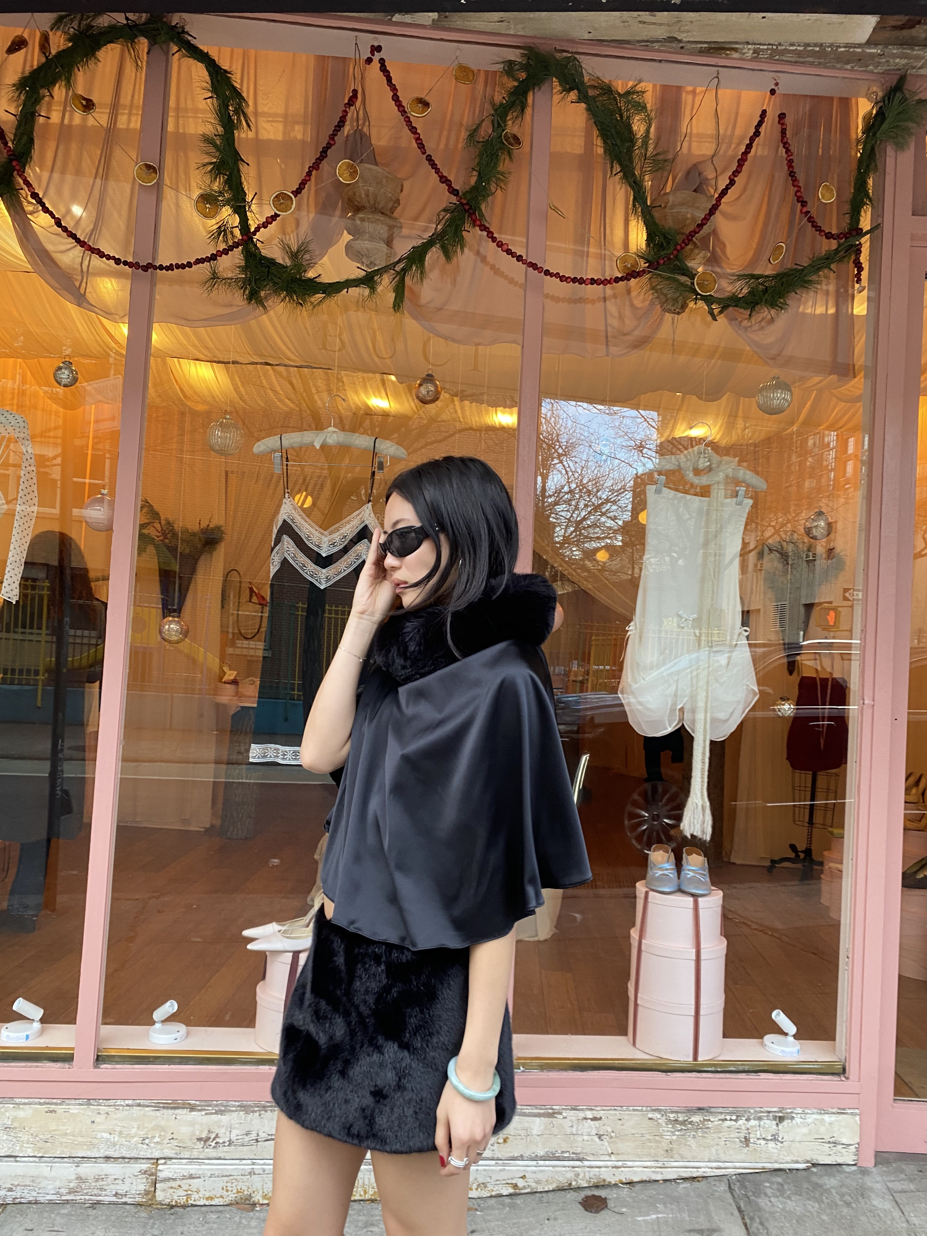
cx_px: 464
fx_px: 928
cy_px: 618
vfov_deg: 67.3
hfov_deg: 53.1
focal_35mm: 26
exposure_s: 1/60
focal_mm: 4.25
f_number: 1.8
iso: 125
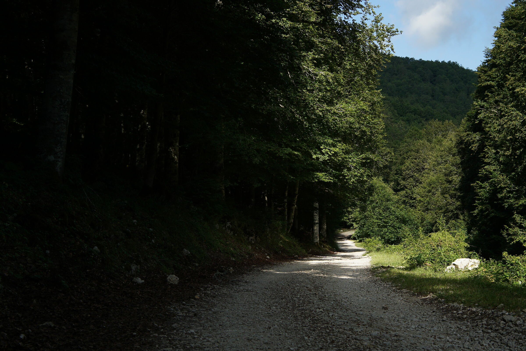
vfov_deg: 25.8
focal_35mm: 52
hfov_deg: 37.9
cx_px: 263
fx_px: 767
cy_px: 176
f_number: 9
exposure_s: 1/400
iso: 200
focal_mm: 35
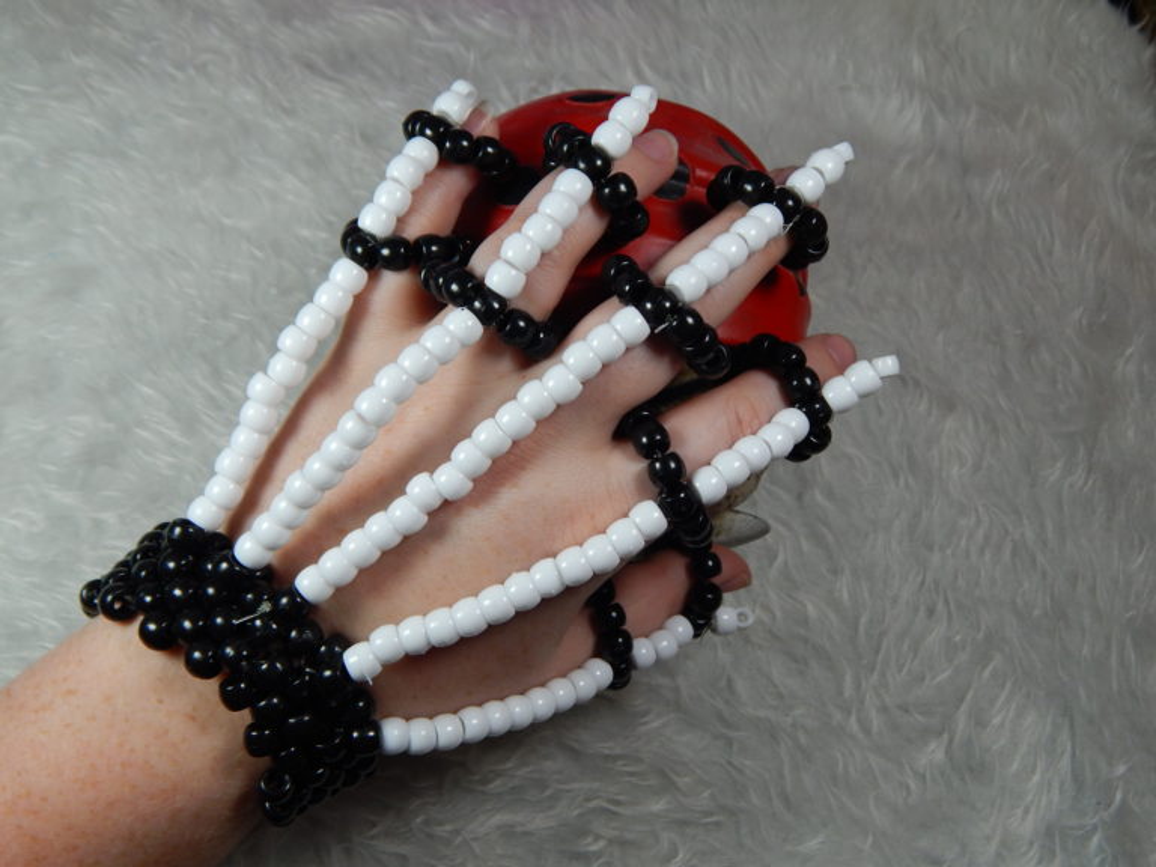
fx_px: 1169
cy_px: 434
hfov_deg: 52.6
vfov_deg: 40.7
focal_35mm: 35
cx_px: 578
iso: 125
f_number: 3.3
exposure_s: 1/200
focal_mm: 6.1
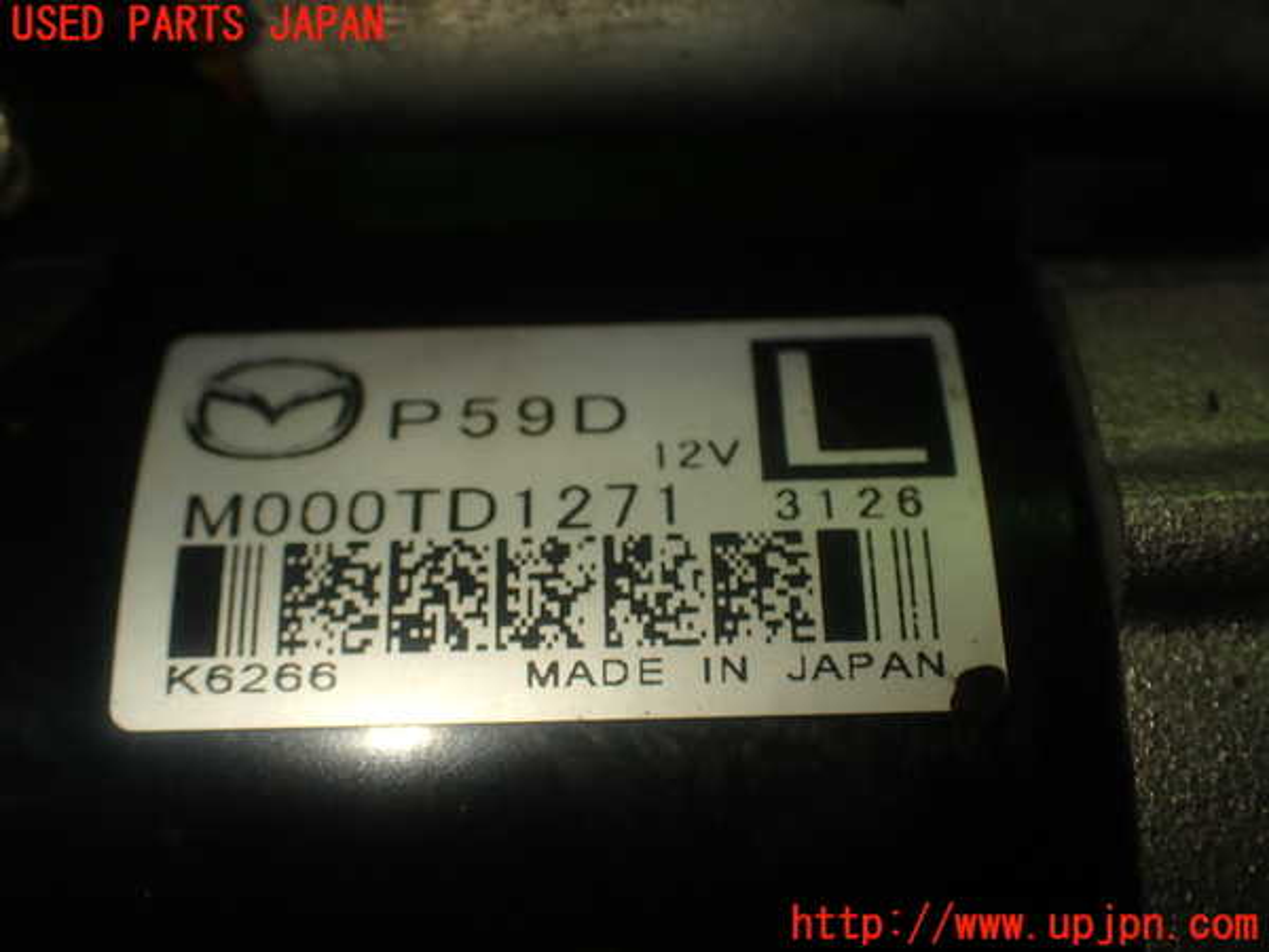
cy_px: 476
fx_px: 1723
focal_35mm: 47
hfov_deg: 40.4
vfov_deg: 30.9
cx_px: 634
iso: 160
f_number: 3.1
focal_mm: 8.4
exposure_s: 1/200
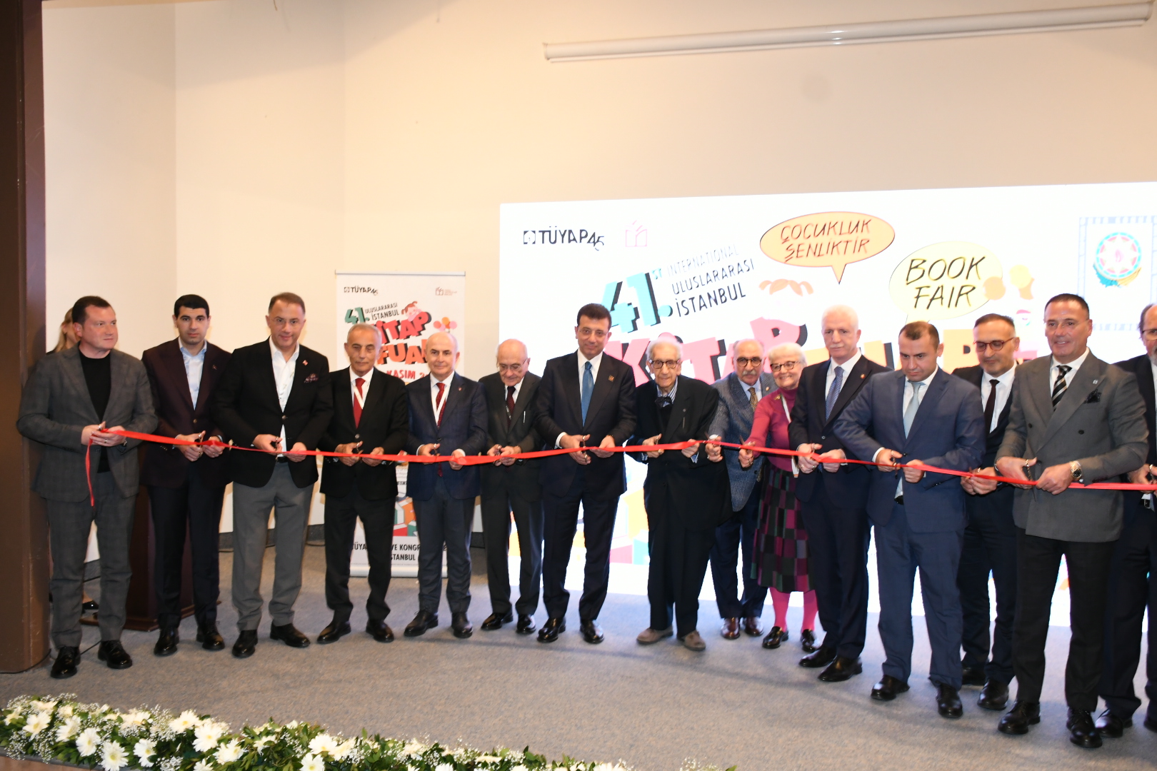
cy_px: 386
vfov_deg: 43.6
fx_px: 964
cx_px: 578
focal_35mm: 30
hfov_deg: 61.9
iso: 1600
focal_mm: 20
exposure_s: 1/100
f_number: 5
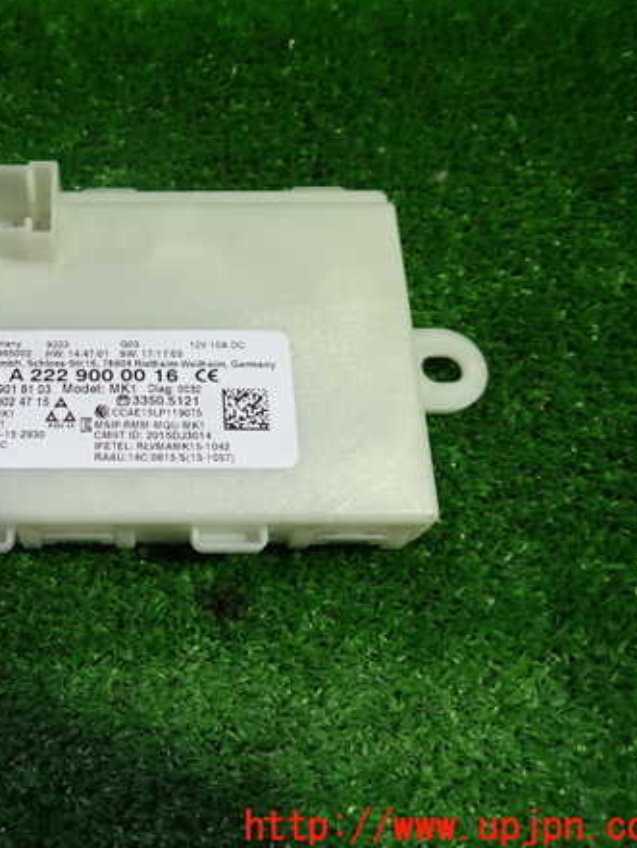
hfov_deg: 39.7
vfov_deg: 53.9
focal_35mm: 34
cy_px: 419
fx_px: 834
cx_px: 102
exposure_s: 1/60
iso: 160
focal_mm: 4.5
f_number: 2
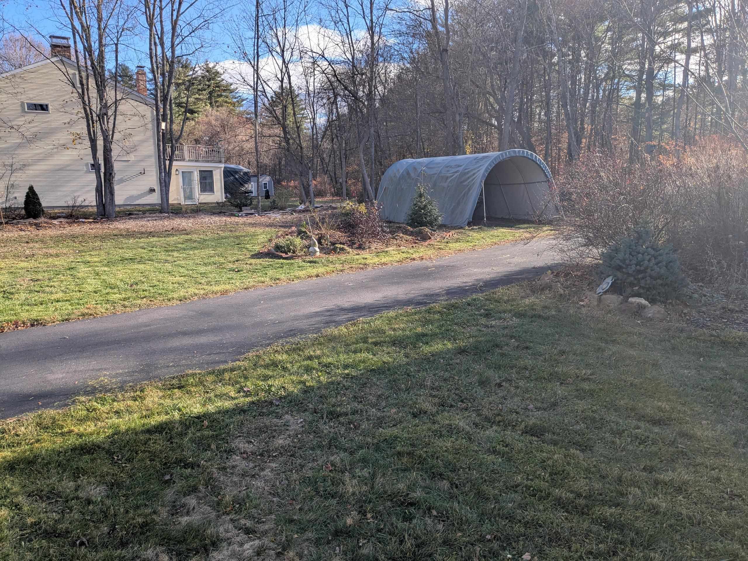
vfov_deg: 51.4
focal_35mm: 27
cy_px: 280
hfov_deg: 65.3
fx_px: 583
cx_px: 374
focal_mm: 4.38
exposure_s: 1/1114
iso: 53
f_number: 1.73
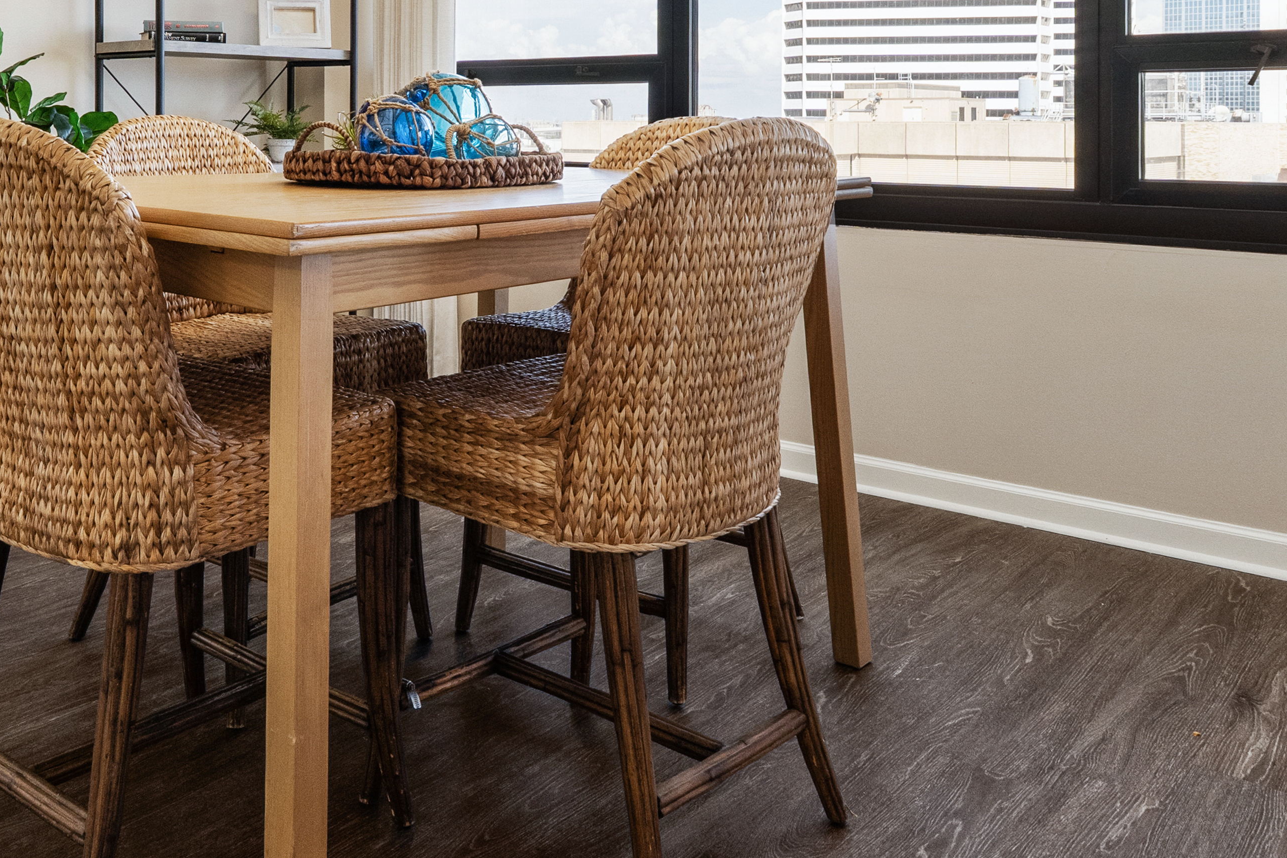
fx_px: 1251
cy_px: 160
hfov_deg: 52.9
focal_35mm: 35
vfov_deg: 36.4
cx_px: 385
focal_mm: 10
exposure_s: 1/5
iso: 400
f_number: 9
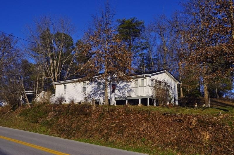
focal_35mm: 39
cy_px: 78
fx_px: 253
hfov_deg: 49.6
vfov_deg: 34.1
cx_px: 117
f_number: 11
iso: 200
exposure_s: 1/400
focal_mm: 26
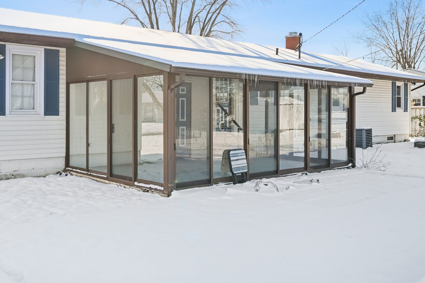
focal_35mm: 37
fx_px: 434
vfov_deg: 36.0
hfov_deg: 51.7
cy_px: 119
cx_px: 163
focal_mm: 24.5
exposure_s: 1/3000
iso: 400
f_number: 4
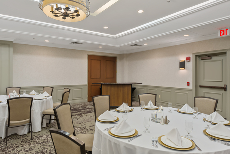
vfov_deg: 55.5
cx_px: 115
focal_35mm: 23
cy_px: 77
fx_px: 146
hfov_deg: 76.6
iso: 100
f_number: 4
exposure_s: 1/6
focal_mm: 22.8
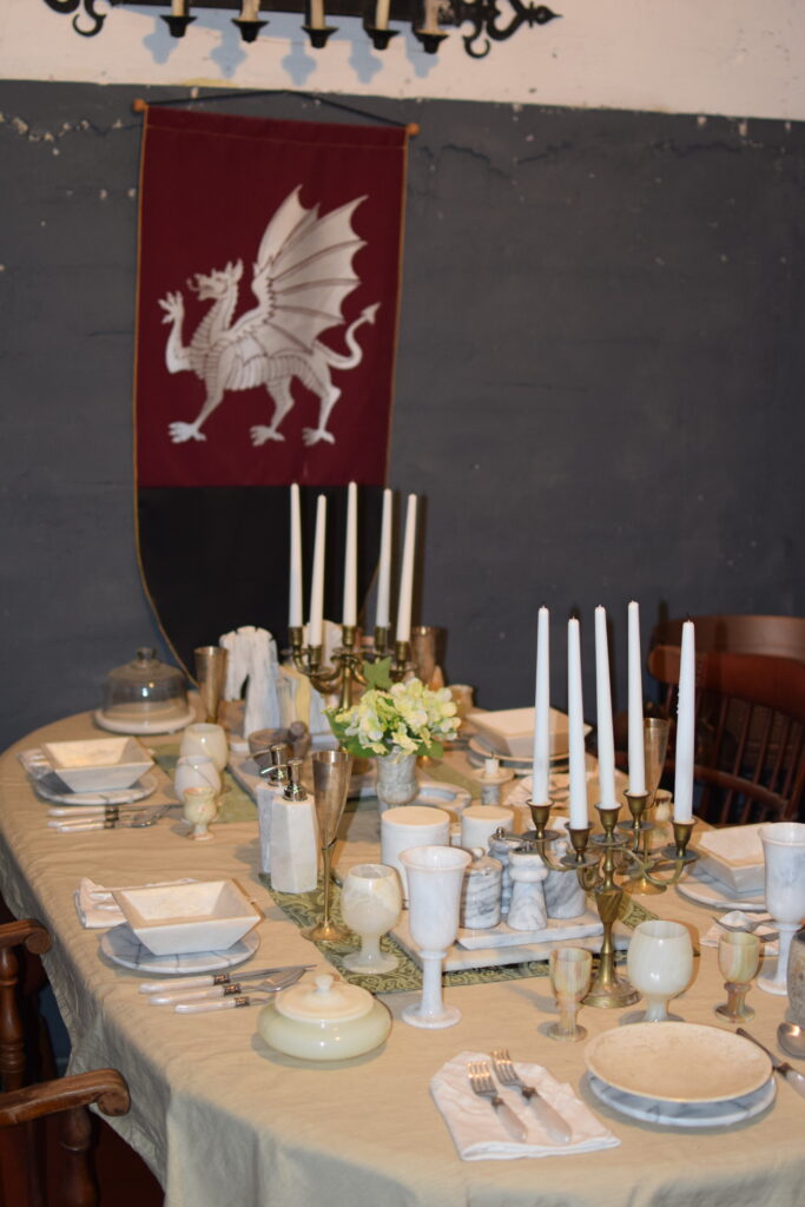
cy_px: 604
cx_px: 402
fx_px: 1760
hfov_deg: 25.8
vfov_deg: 37.8
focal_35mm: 52
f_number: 2.2
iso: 800
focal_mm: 35
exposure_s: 1/60
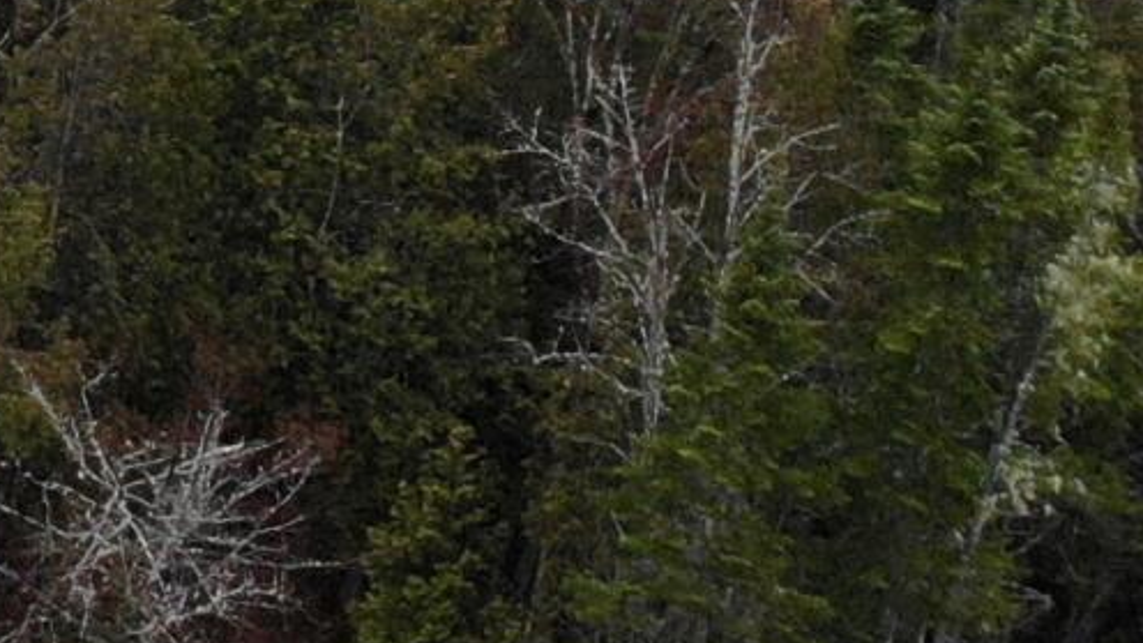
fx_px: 4789
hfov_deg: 10.8
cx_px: -1885
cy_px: -687
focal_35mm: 158
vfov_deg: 7.4
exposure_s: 1/60.6
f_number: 2.8
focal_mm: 4.5
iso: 100
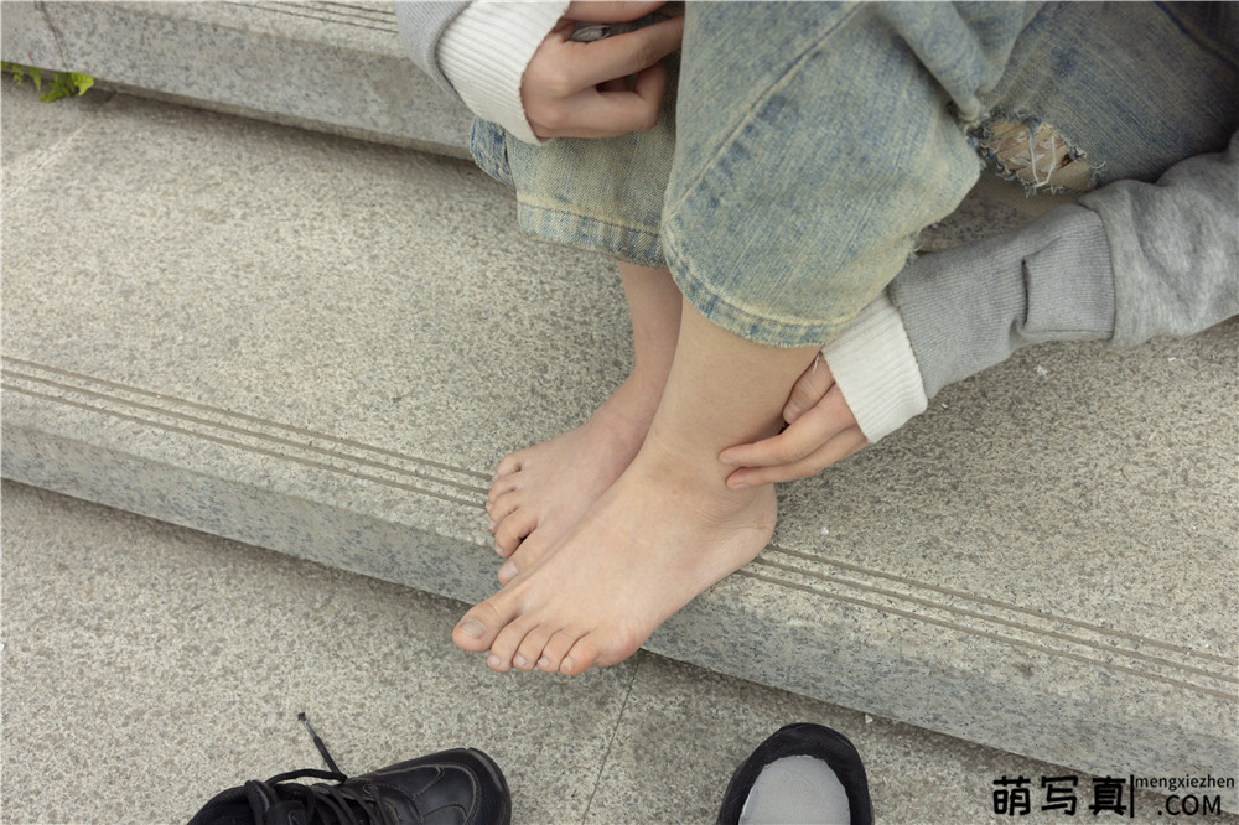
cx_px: 620
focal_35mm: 35
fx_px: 1204
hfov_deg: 54.5
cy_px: 412
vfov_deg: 37.8
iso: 320
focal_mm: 36
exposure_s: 1/400
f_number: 7.1
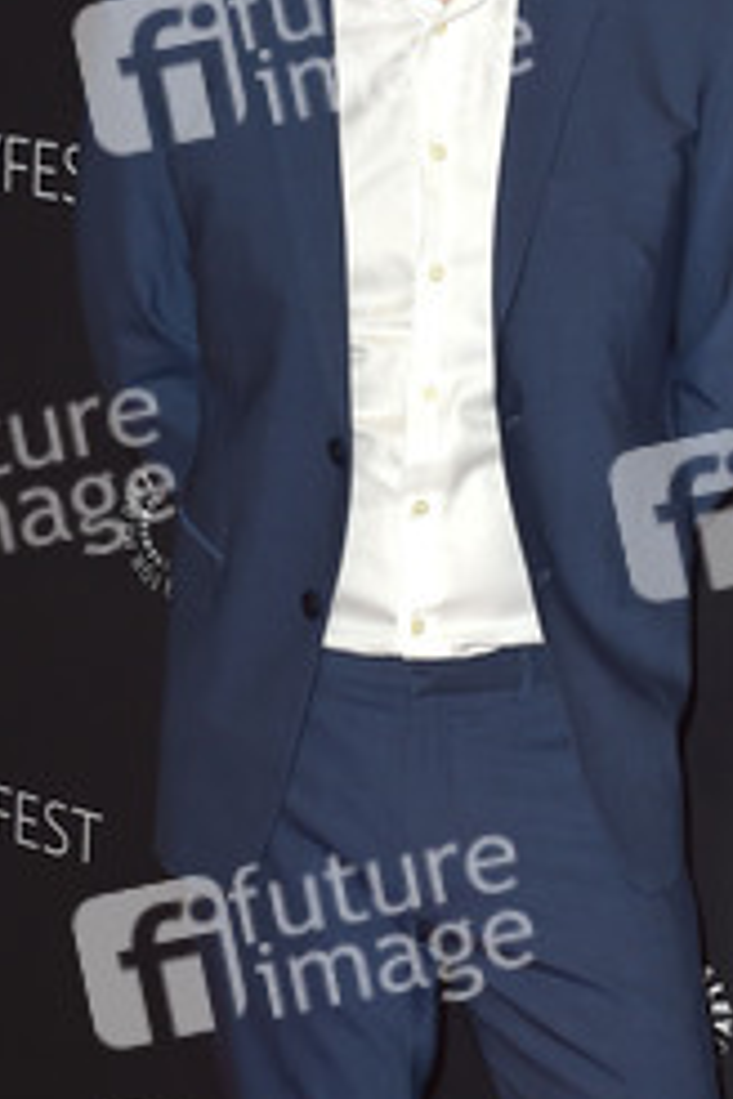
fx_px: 1985
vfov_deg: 30.4
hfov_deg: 20.9
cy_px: 273
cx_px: 436
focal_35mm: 65
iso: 400
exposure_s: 1/200
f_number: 6.3
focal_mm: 40
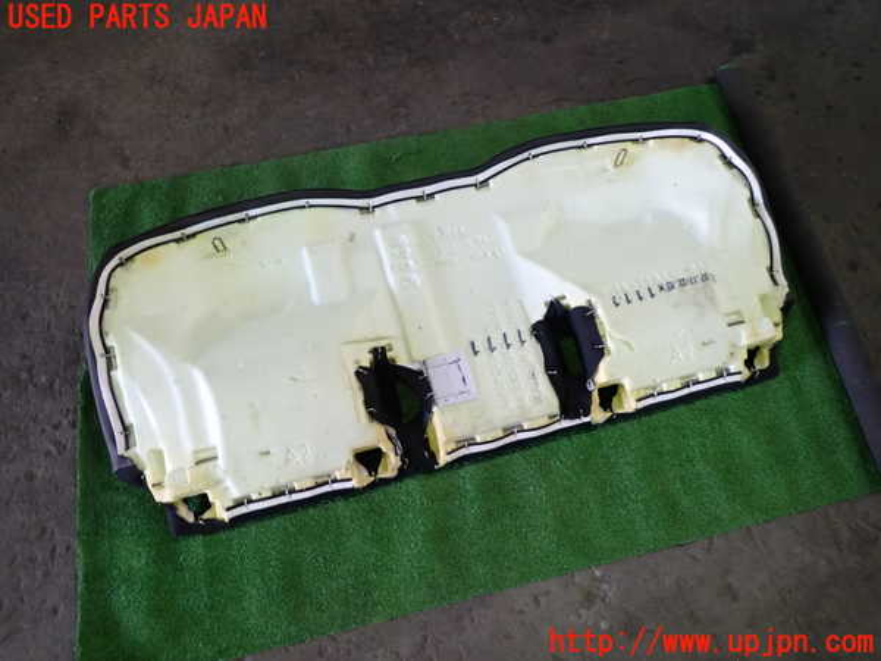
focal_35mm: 25
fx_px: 636
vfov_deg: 54.9
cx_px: 440
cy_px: 330
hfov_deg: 69.4
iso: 250
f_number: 2
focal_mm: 4.5
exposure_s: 1/30
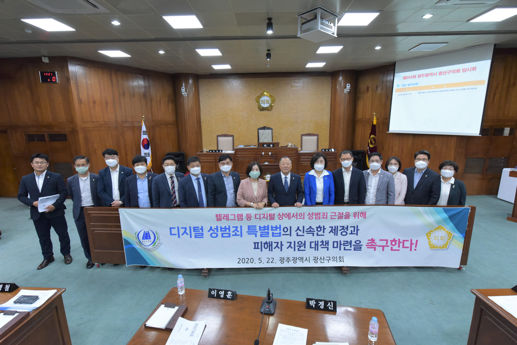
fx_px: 259
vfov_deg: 67.4
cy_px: 172
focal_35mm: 18
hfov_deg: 90.0
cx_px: 258
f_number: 8
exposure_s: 1/125
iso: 4000
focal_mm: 18
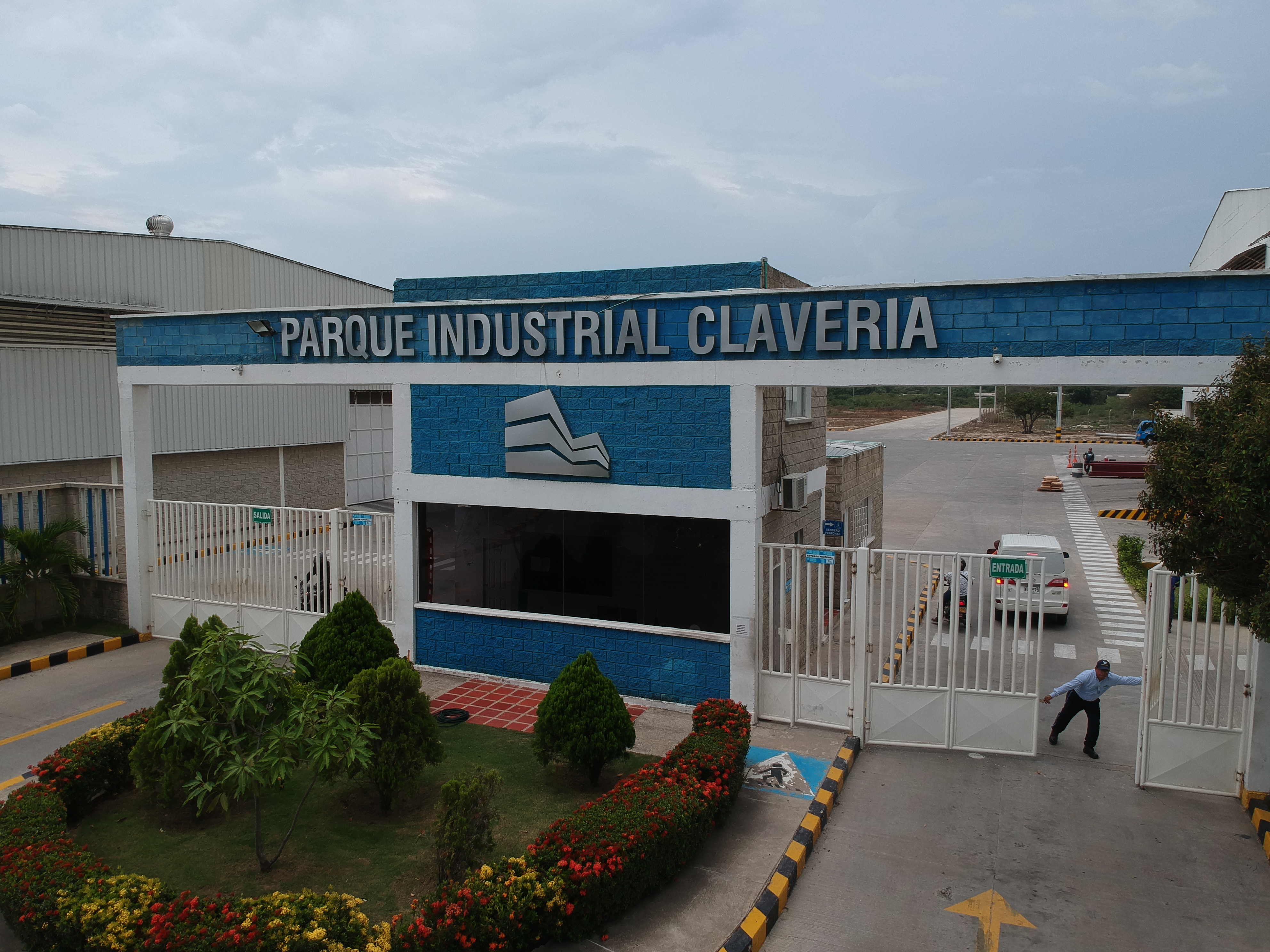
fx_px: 917
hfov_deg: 69.4
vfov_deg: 54.9
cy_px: 476
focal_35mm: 25
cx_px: 635
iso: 100
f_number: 2.6
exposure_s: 1/320
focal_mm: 4.49
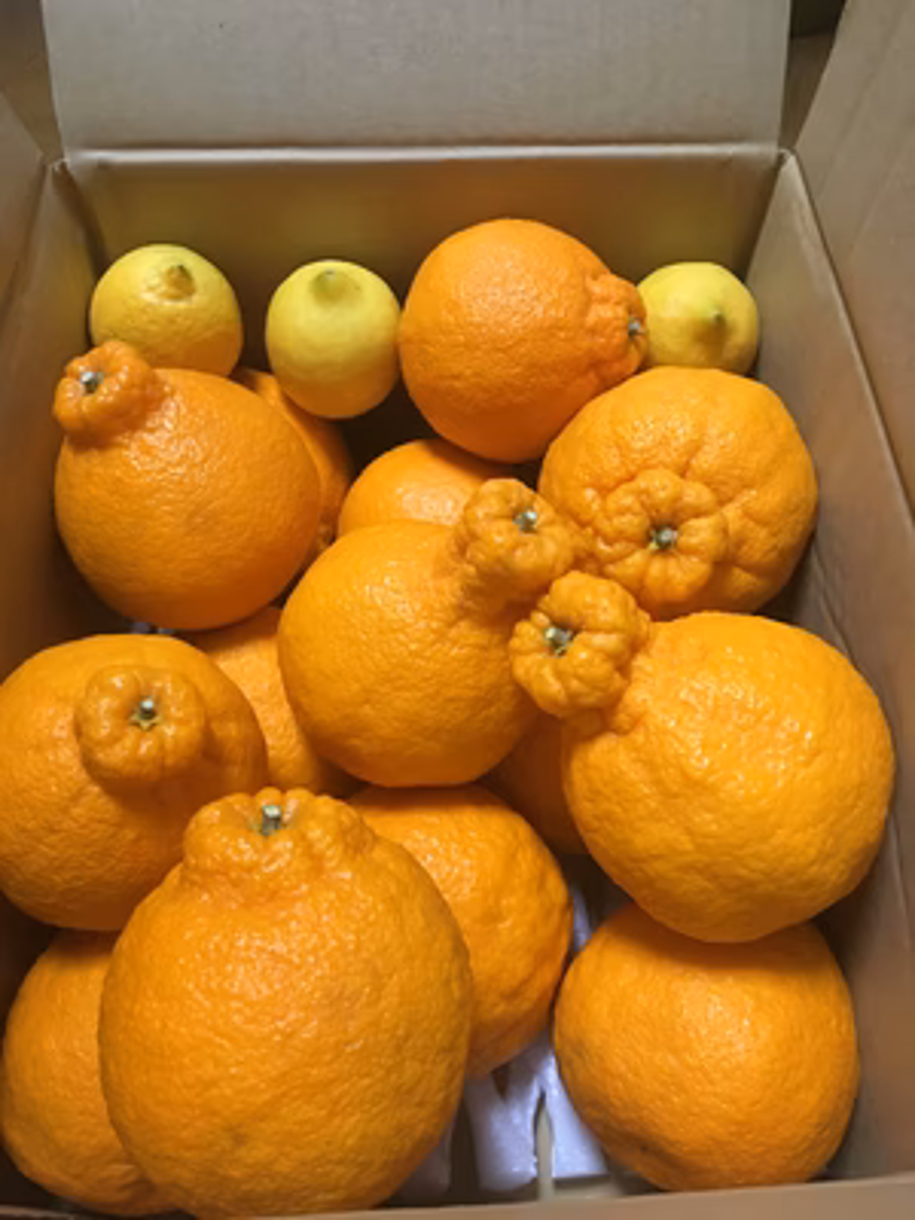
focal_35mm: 29
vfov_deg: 61.7
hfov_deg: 48.2
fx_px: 1022
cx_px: 458
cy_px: 610
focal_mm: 4.15
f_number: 2.2
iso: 200
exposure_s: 1/24
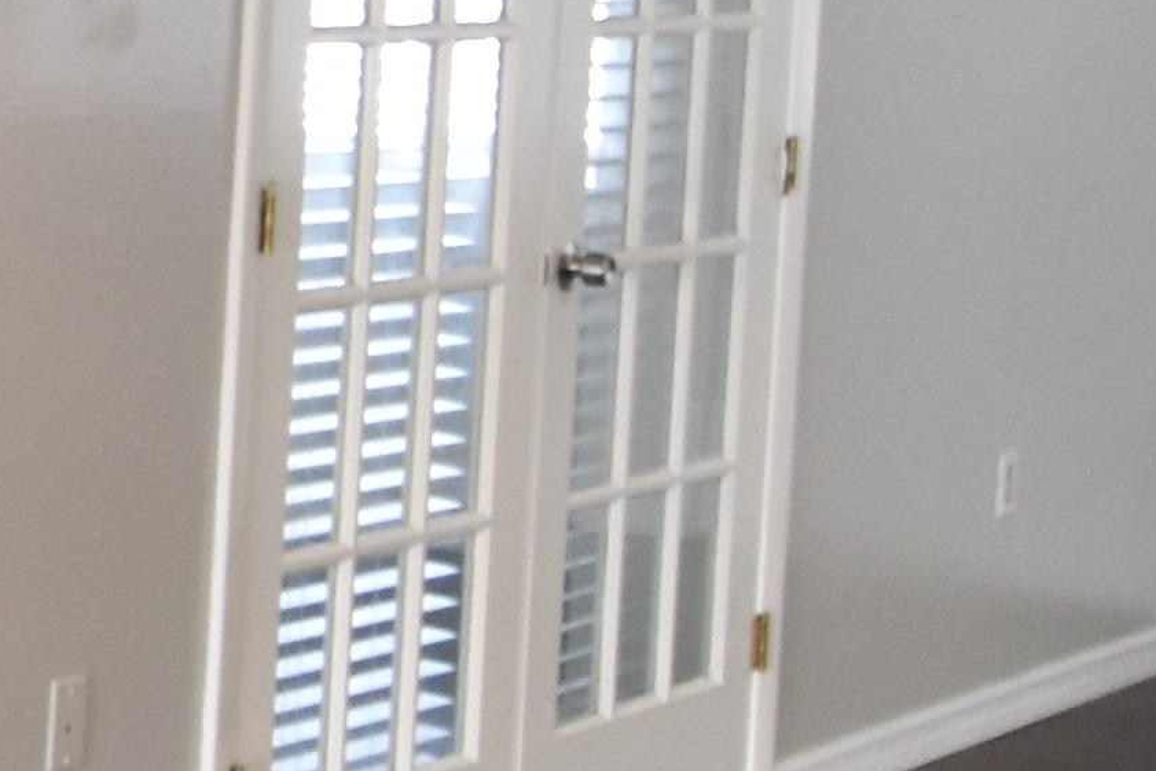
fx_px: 3436
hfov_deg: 16.2
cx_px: -896
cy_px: -84
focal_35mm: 107
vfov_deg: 12.6
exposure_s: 1/60
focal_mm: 10
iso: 800
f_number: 3.5
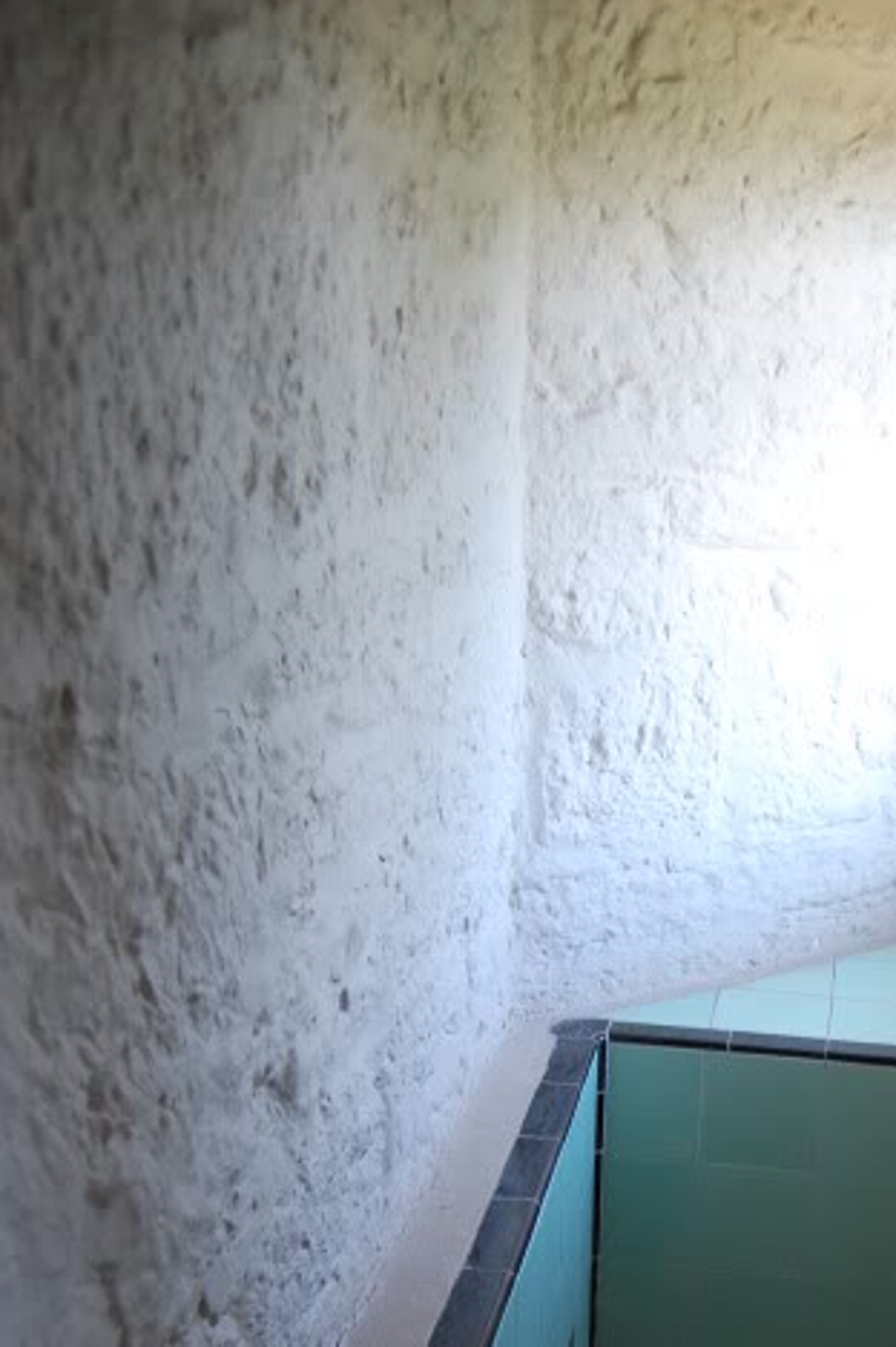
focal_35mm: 46
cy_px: 1139
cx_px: 760
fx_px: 1720
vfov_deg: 40.4
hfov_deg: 28.4
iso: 400
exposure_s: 1/30
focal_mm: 18
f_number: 3.5
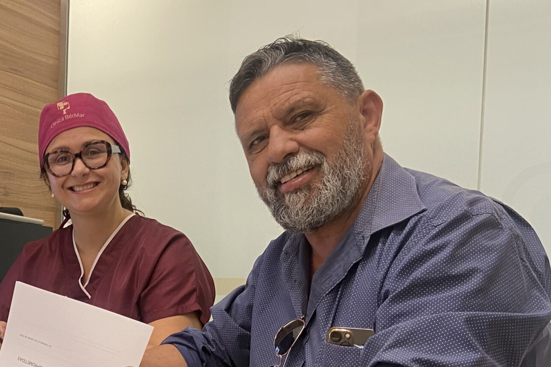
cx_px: 54
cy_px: 311
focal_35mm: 54
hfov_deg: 34.8
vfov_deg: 24.5
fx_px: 827
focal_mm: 4.25
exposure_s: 1/50
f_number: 1.8
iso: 125
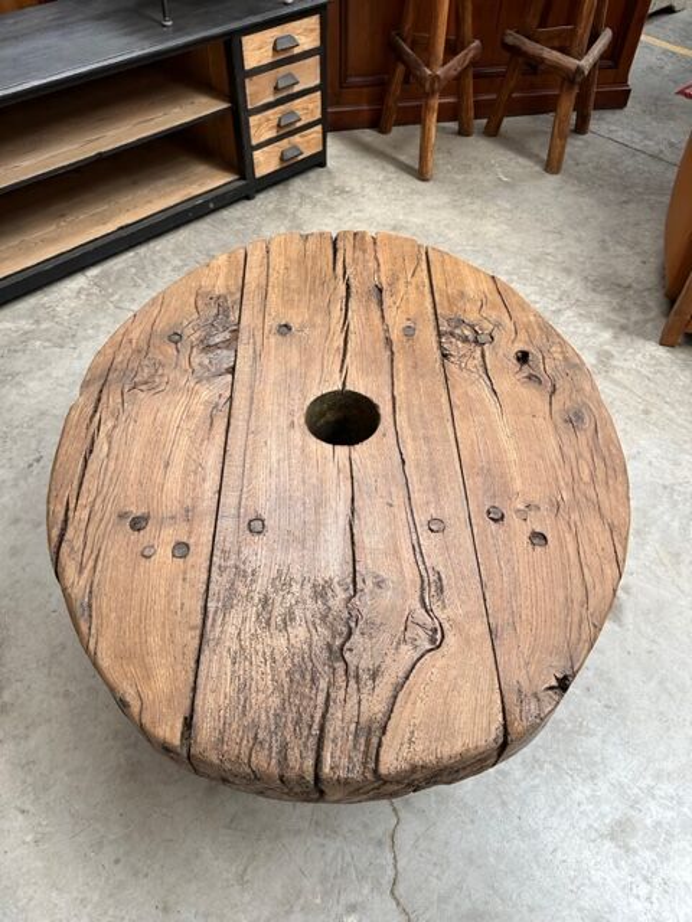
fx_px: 640
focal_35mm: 24
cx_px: 346
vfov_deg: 71.6
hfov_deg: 56.8
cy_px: 461
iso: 64
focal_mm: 6.86
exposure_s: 1/181
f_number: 1.78
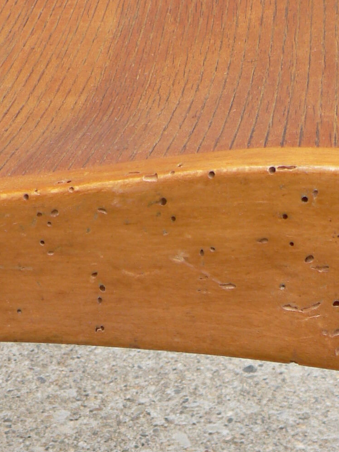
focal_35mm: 93
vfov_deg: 20.5
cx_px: 101
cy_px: 436
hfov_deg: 15.8
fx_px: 1215
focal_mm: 6
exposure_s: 1/125
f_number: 2.8
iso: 80
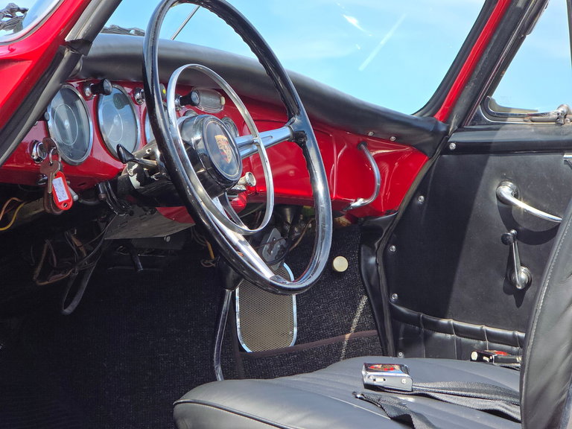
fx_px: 1900
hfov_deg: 17.1
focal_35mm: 115
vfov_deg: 12.9
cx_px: 286
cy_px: 214
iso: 64
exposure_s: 1/405
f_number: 3.4
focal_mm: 18.6
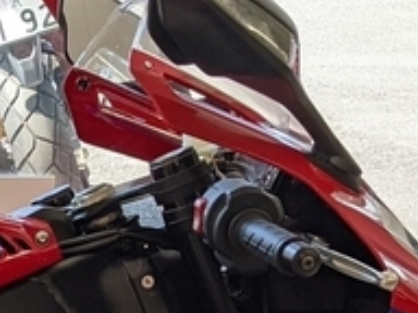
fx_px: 2041
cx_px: -276
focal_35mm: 169
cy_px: 665
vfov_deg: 8.3
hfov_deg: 11.1
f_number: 1.73
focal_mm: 4.38
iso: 44
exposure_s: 1/275
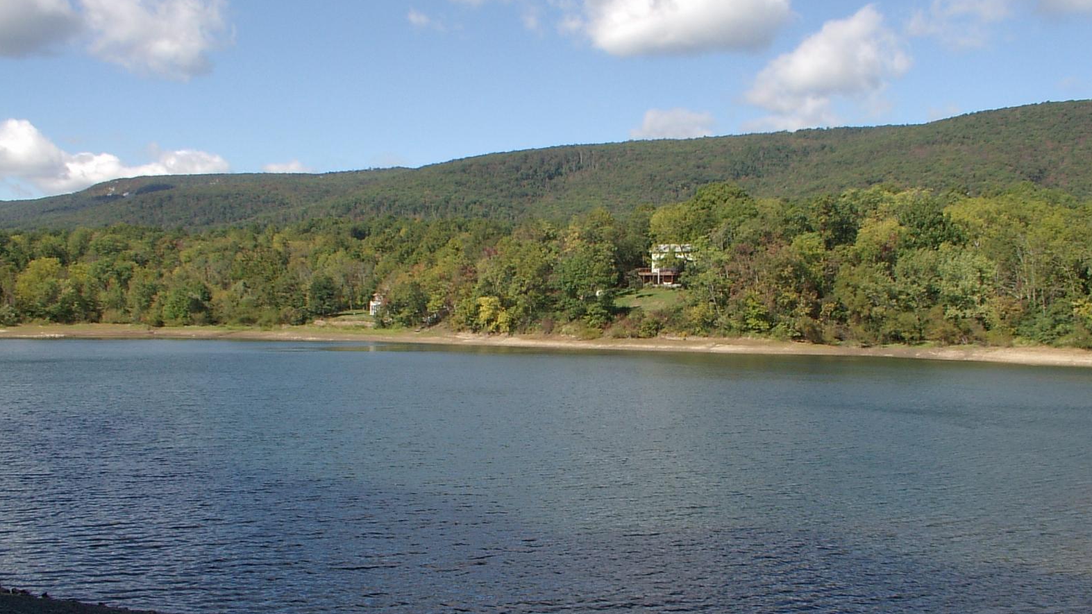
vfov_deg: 29.0
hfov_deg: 49.4
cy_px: 334
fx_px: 1187
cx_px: 553
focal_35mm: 41
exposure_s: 1/210
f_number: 6.7
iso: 100
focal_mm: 5.8
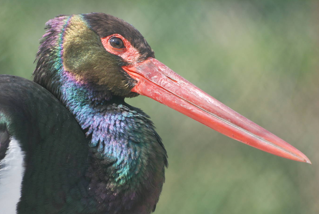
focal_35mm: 529
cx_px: 152
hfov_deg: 3.9
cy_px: 112
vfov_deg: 2.6
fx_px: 4693
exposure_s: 1/500
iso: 360
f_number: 5.6
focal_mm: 300
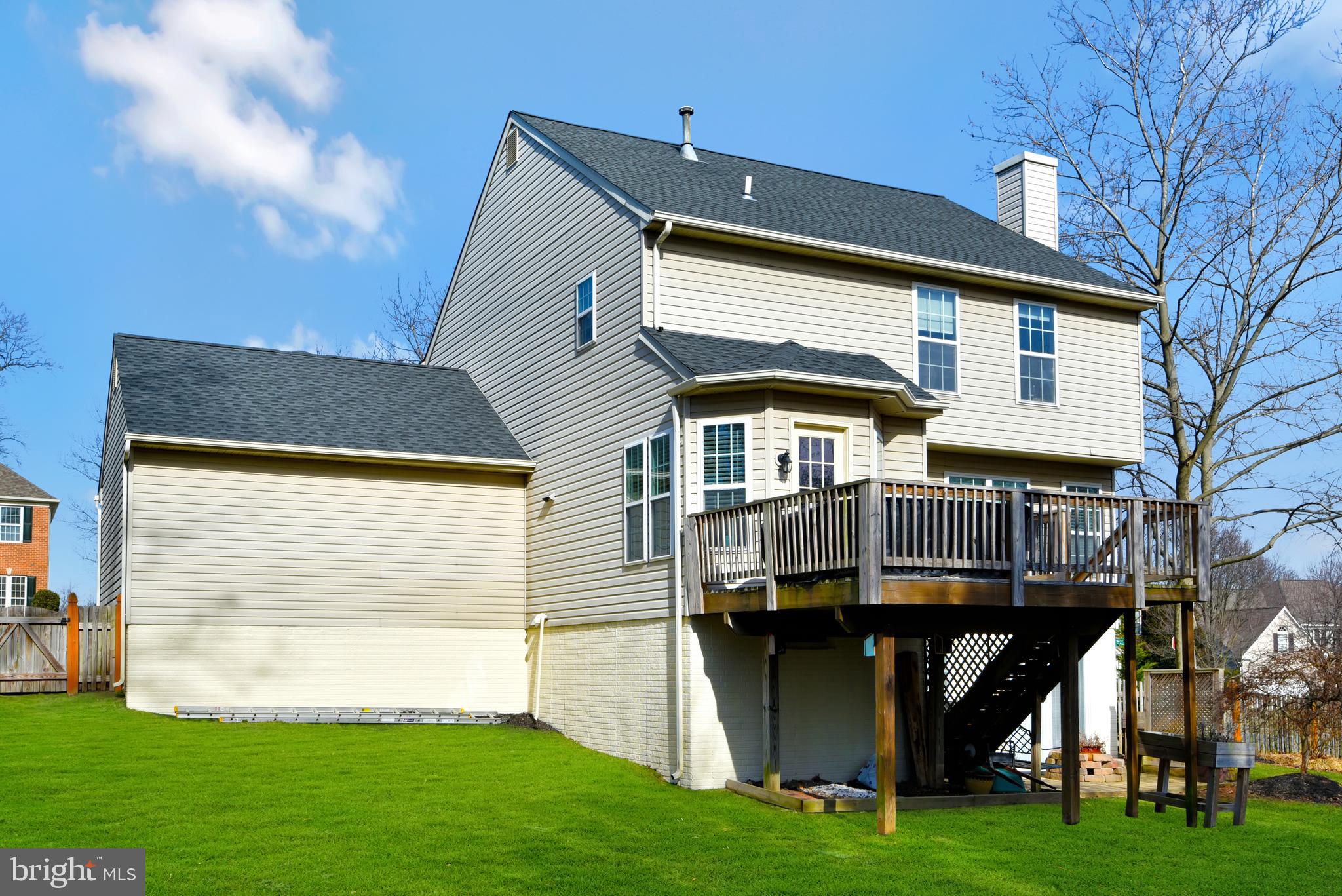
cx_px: 671
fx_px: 1193
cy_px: 448
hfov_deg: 58.7
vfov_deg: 41.1
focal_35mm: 32
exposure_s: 1/640
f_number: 8
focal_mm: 32
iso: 400
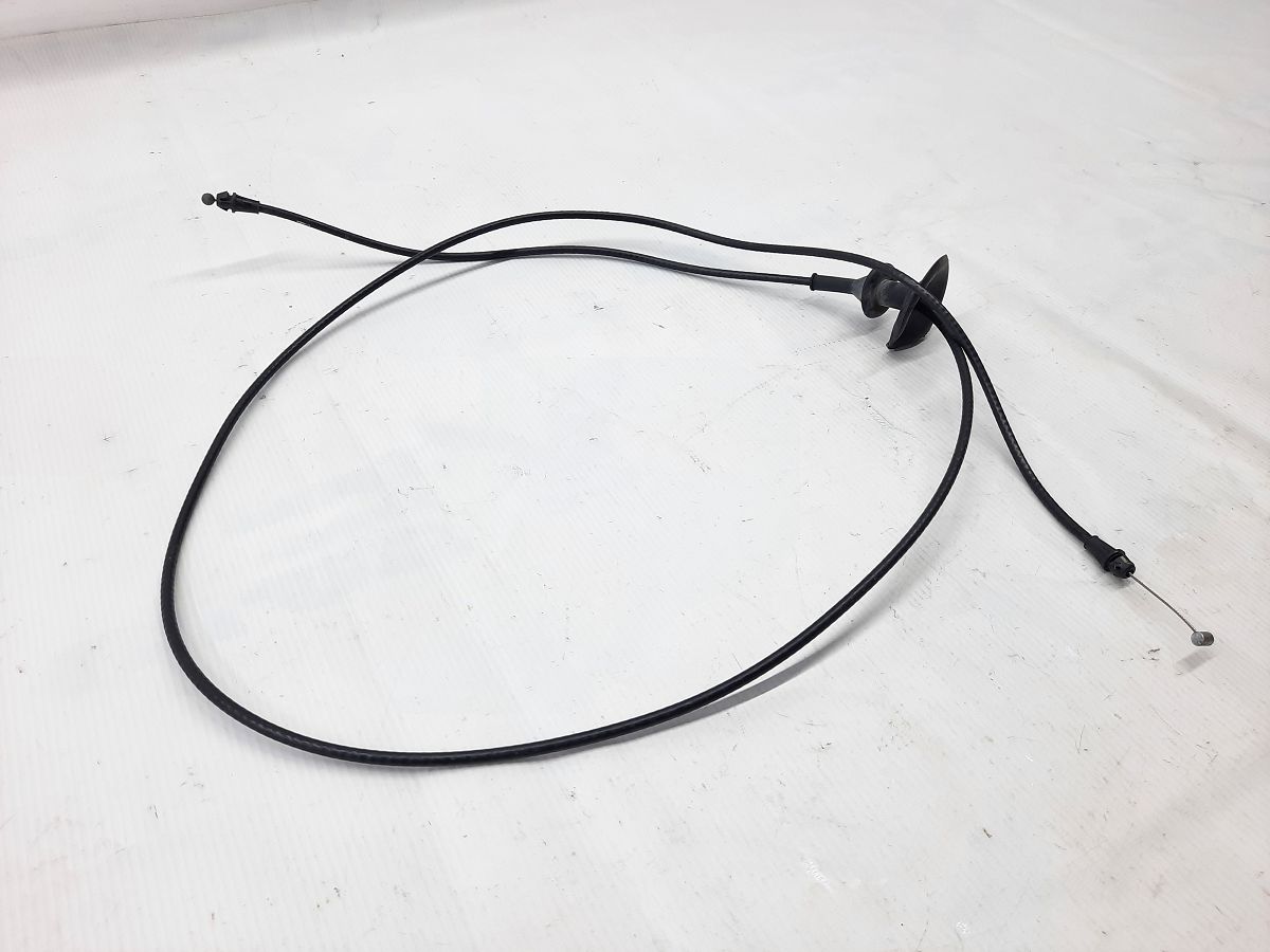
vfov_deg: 54.9
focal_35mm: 25
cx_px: 635
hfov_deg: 69.4
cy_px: 476
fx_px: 917
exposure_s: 1/50
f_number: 2
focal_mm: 4.6
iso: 64
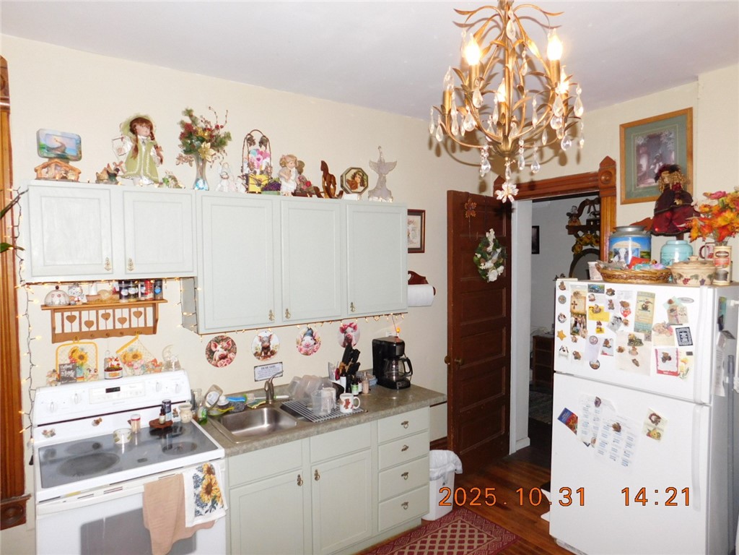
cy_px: 278
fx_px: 491
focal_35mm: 23
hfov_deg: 73.9
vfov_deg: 58.9
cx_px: 370
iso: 220
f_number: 3
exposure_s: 1/30
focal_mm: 4
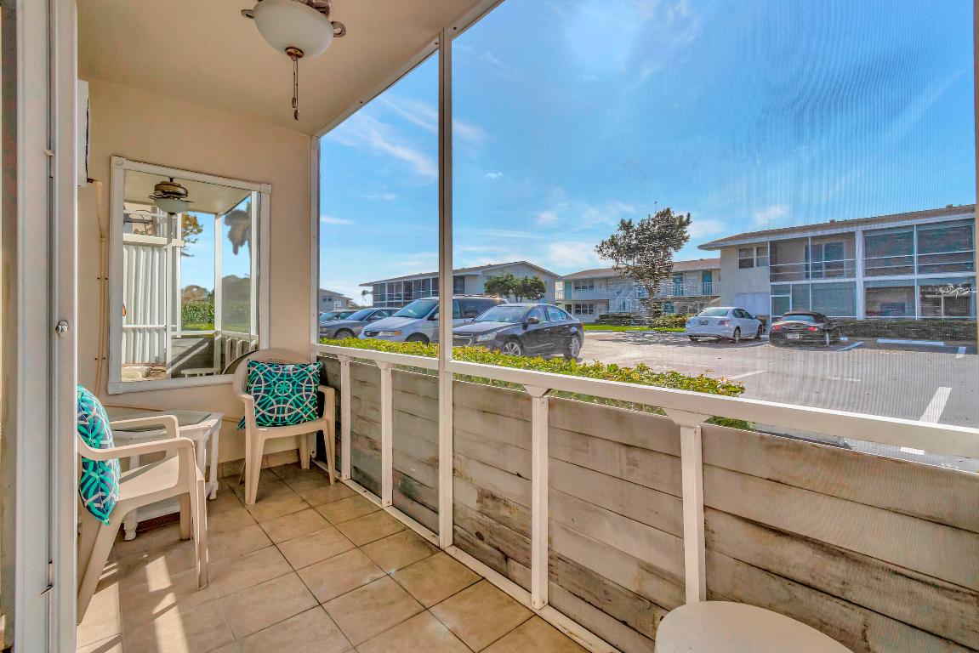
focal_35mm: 15
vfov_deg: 77.4
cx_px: 490
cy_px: 326
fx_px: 408
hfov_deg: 100.4
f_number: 8
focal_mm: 10
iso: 500
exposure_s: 1/3200
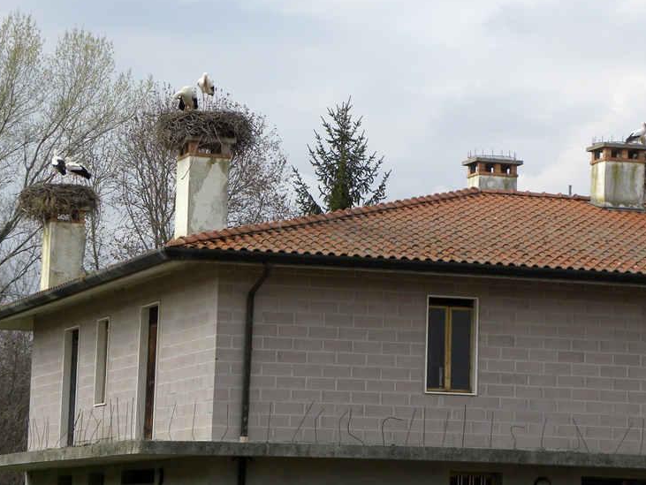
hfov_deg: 13.4
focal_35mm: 147
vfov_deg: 10.1
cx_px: 425
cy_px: 193
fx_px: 2745
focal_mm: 18.8
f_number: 4
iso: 64
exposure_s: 1/432
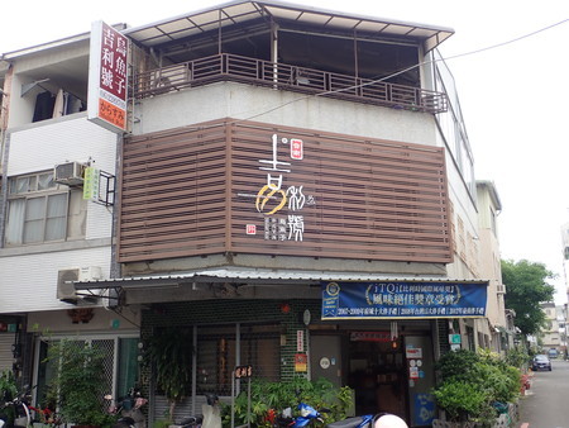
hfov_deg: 52.6
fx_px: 576
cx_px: 284
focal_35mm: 35
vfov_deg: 40.7
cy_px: 214
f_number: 3.5
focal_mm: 6.42
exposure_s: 1/250
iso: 100
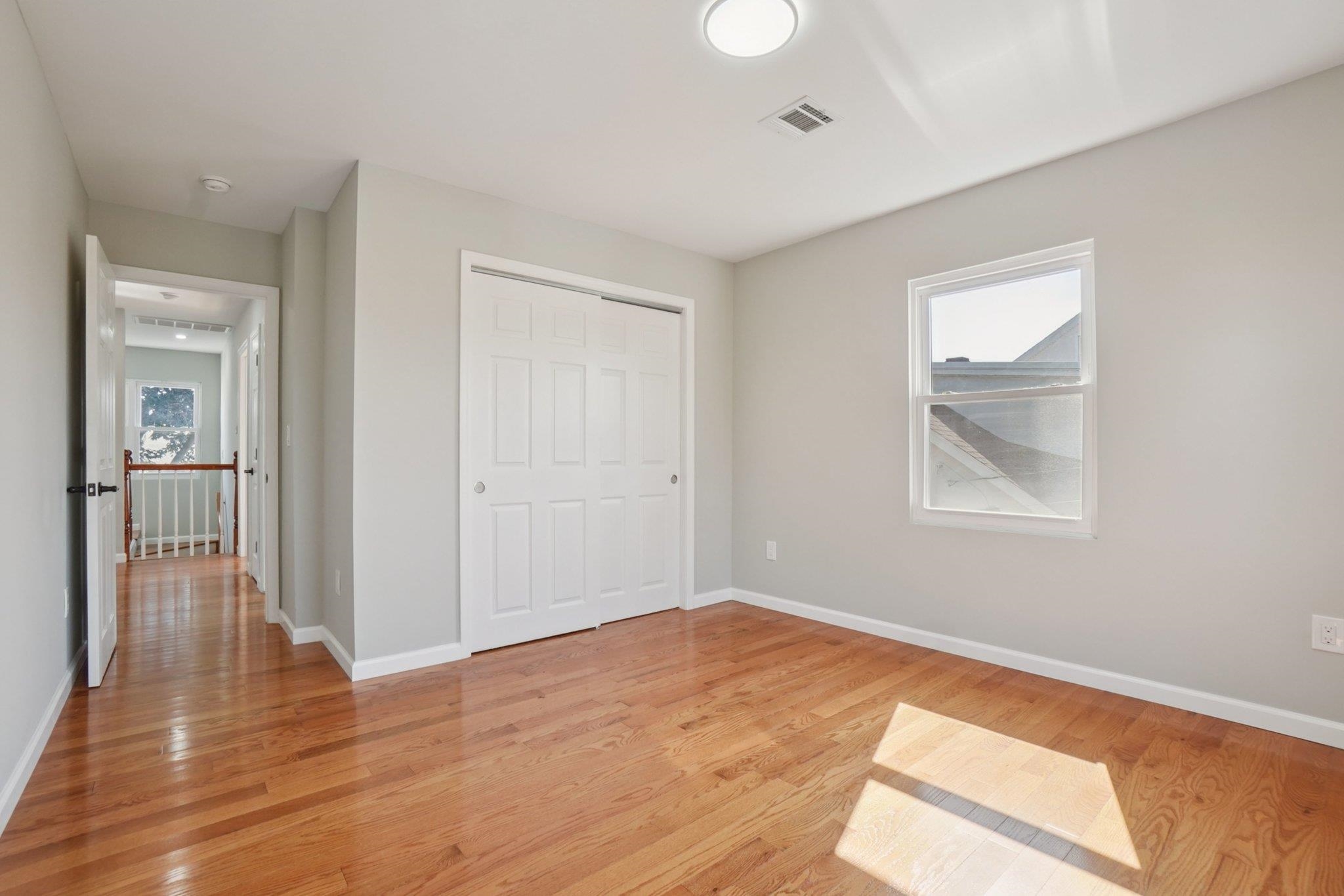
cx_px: 672
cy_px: 448
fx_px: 560
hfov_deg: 100.4
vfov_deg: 77.3
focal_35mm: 15
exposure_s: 1/80
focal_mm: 10
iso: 640
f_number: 8
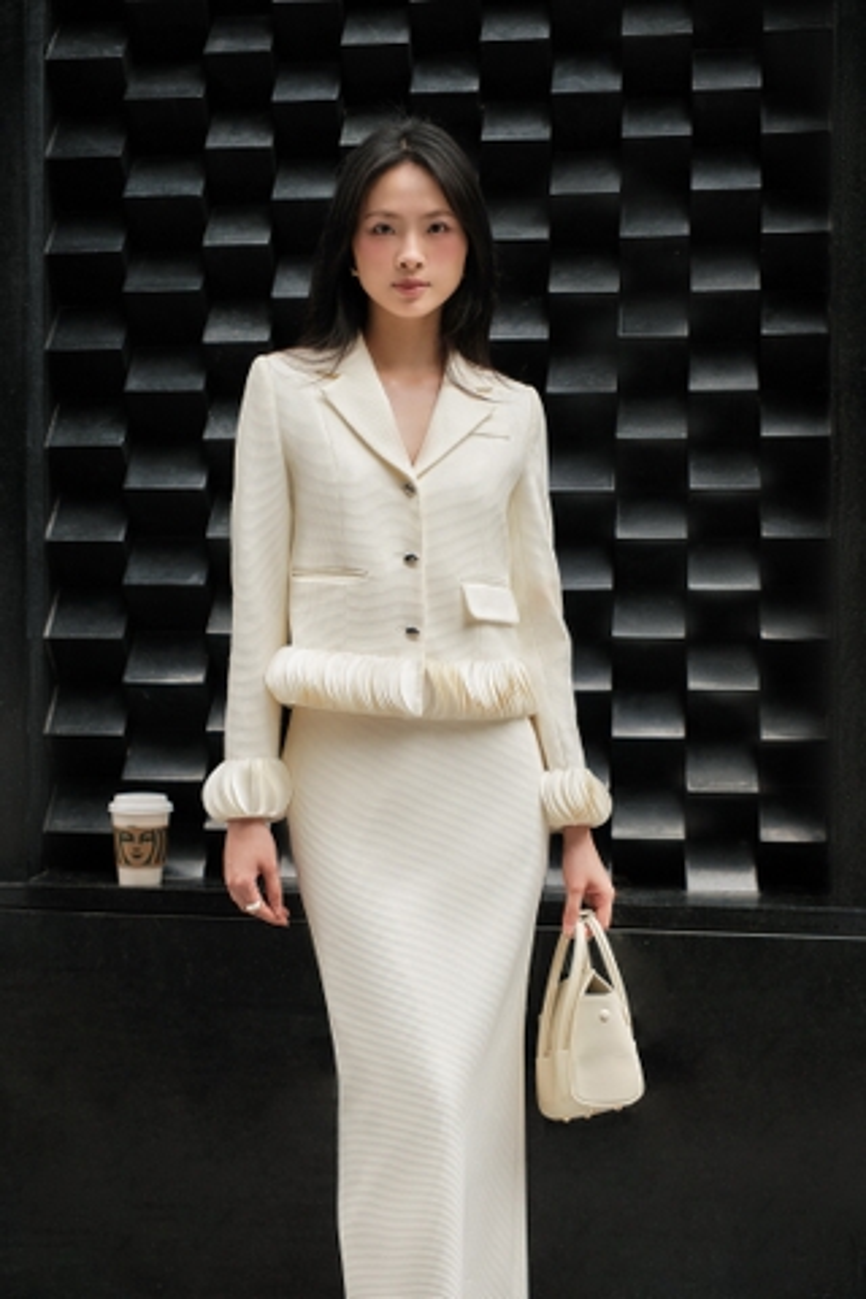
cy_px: 650
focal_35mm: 52
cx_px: 433
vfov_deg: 38.2
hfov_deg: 26.0
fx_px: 1876
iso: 160
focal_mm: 34.9
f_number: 4
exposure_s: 1/160
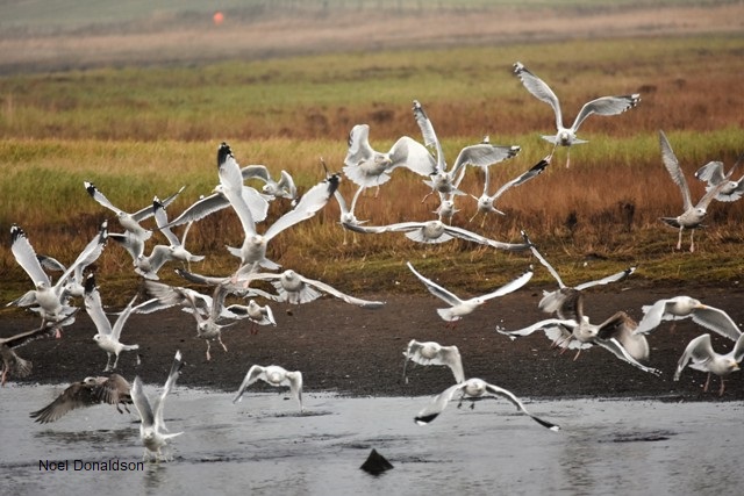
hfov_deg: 4.6
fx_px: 9302
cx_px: 372
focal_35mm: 450
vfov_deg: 3.1
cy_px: 248
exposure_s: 1/1250
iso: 1000
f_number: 5.6
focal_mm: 300
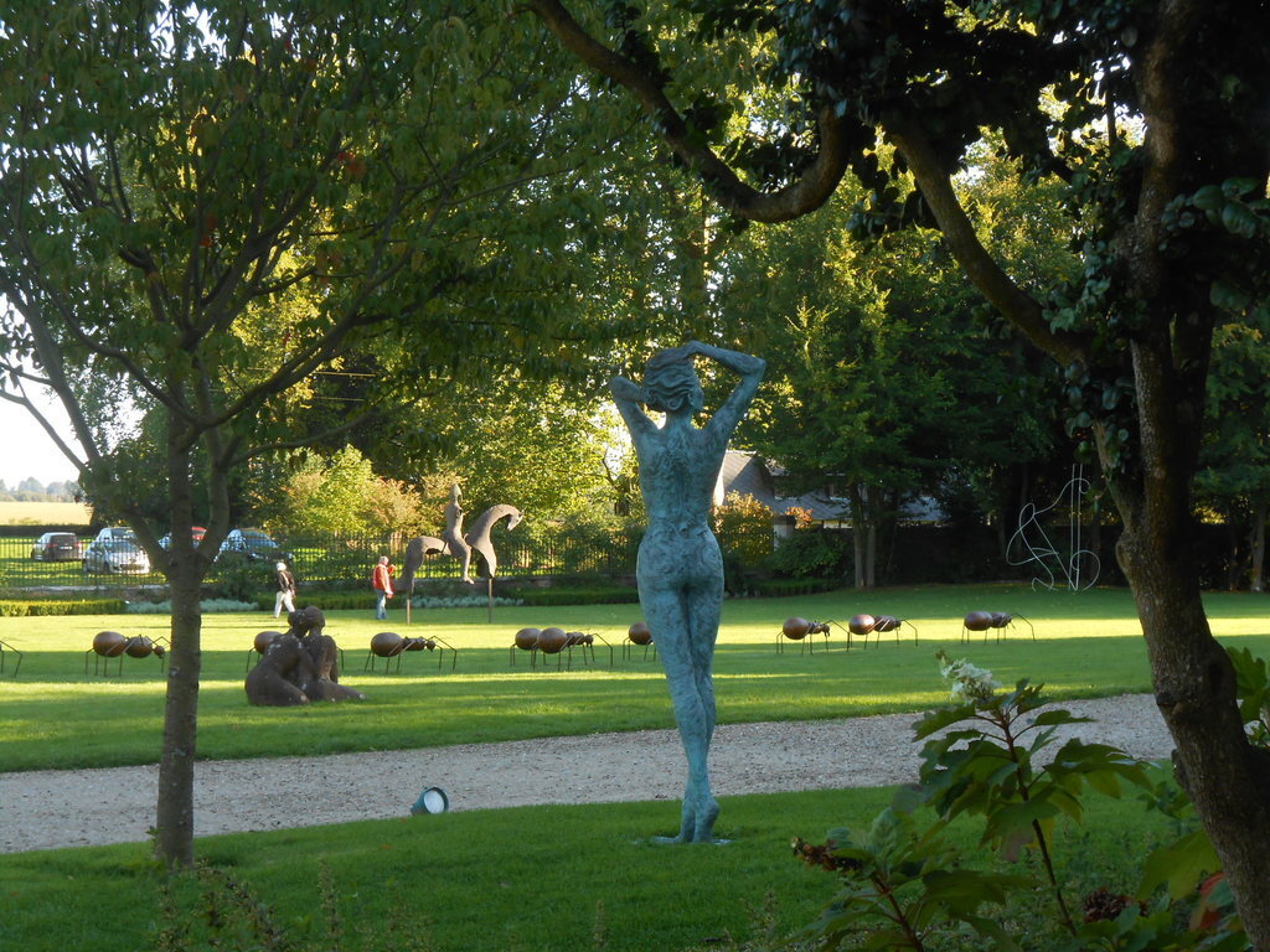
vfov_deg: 23.3
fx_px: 2311
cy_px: 476
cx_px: 635
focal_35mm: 63
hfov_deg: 30.7
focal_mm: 11.3
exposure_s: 1/50
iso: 80
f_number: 5.6
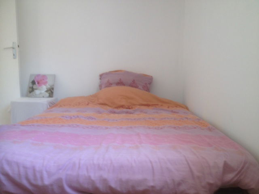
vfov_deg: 40.7
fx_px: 262
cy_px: 97
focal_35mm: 35
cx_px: 130
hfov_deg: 52.6
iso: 50
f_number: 2.4
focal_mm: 4.28
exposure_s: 1/20
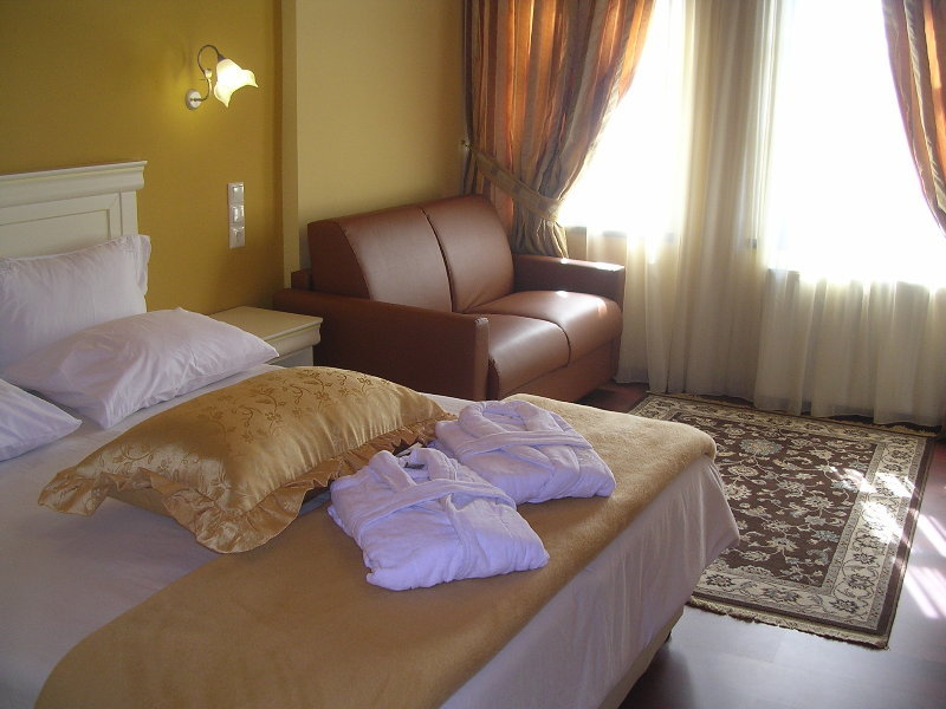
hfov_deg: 49.0
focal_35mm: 38
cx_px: 473
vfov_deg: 37.7
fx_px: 1038
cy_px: 354
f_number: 2.8
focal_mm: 5.8
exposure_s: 1/35.9
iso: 100
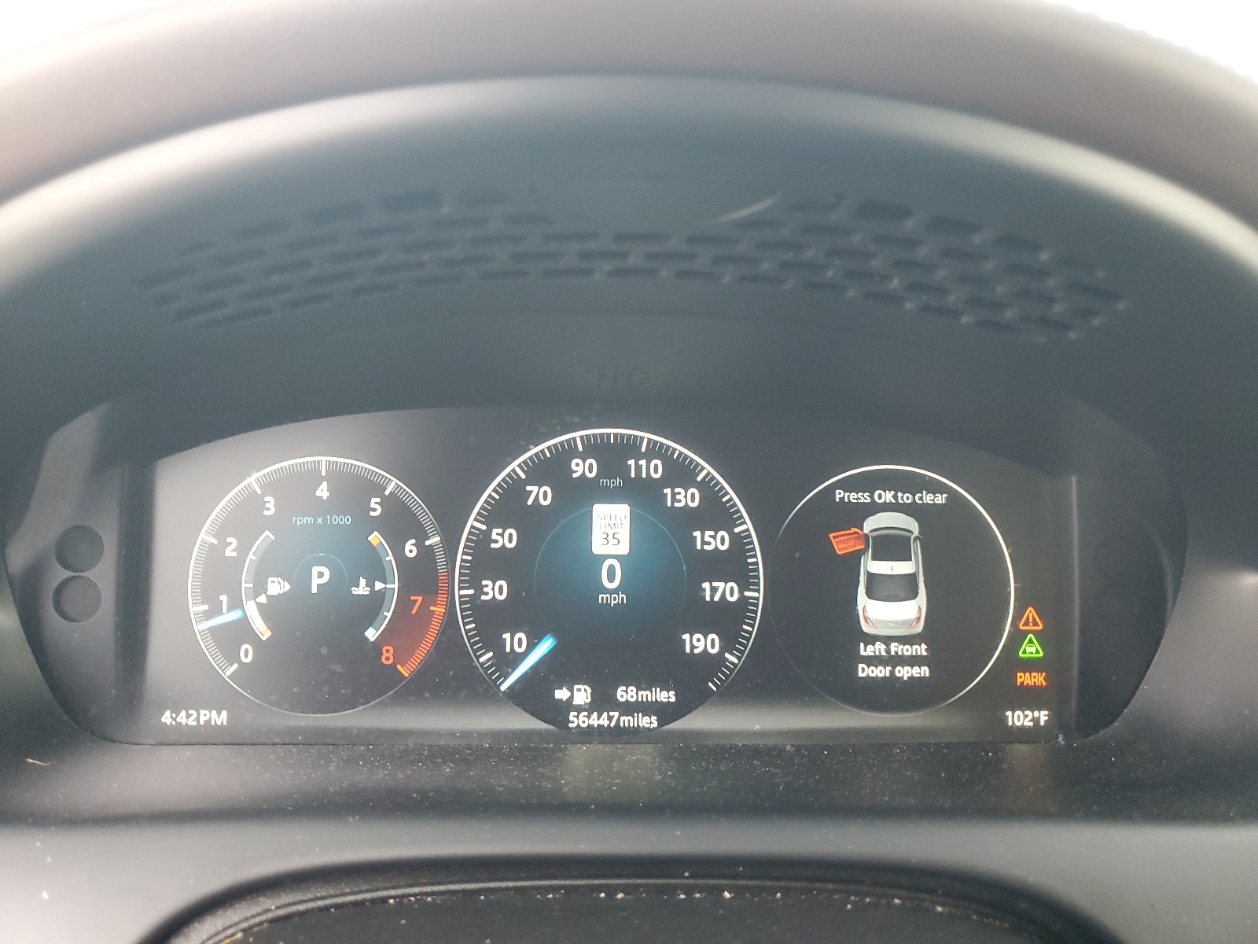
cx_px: 629
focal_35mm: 26
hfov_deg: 67.3
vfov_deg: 53.1
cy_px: 472
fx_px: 945
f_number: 1.5
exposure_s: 1/50
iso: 241
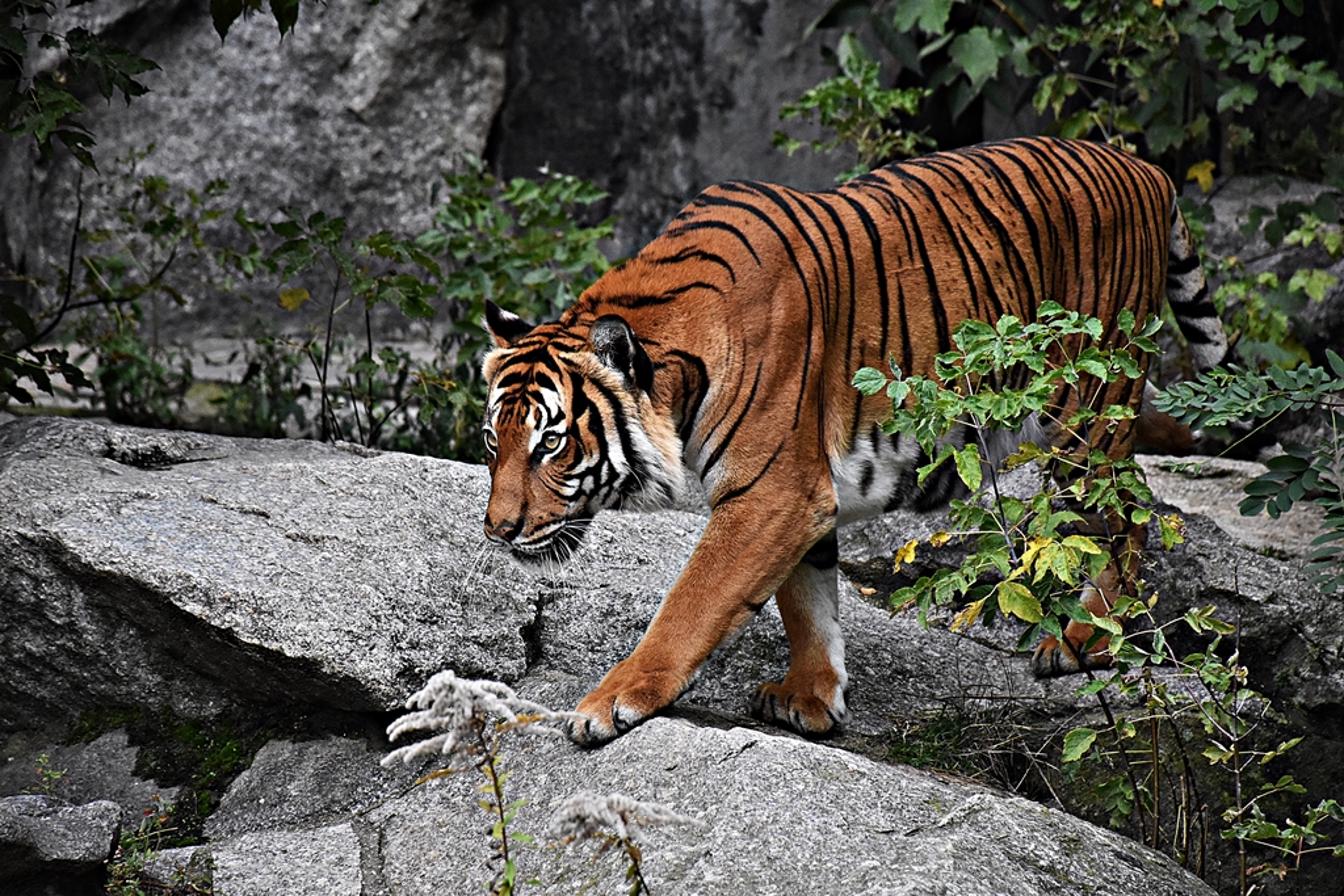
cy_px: 448
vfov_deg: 6.5
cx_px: 672
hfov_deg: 9.8
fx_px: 7841
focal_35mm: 210
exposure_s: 1/500
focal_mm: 140
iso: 2500
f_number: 5.6
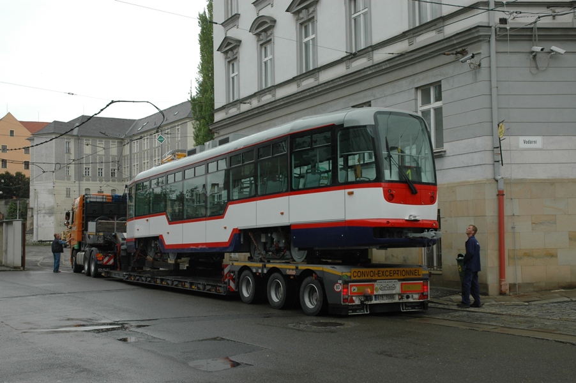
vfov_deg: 30.8
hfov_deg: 45.0
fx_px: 695
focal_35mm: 44
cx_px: 288
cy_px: 192
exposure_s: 1/250
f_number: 8
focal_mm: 29
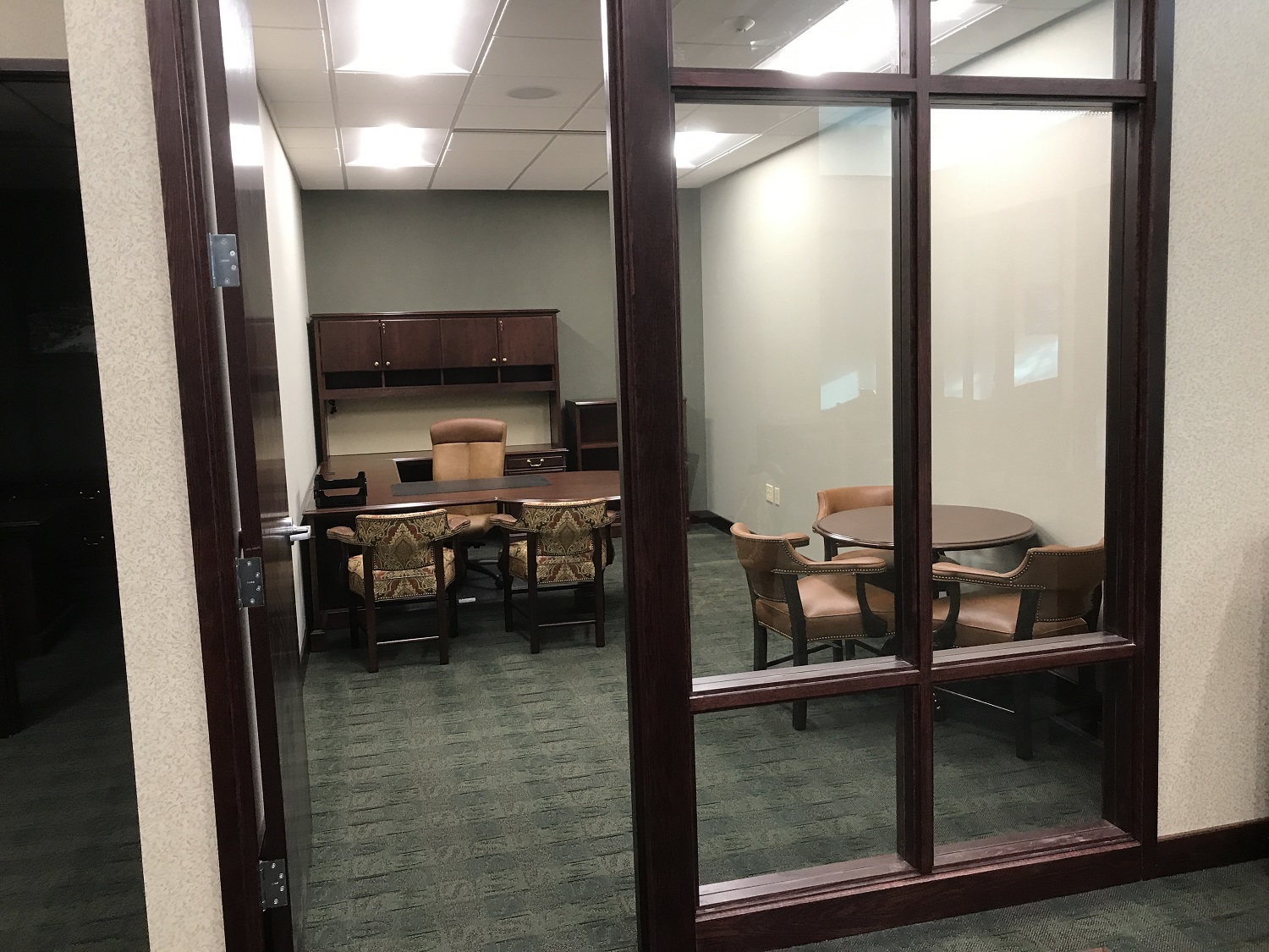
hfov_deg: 63.4
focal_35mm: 28
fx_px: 1026
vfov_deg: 49.7
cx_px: 634
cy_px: 476
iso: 40
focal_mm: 3.99
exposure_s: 1/20
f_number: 1.8
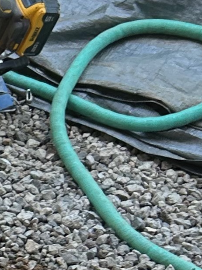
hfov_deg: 7.8
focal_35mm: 170
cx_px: -365
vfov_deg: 11.1
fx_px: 1324
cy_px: 417
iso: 40
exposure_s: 1/178
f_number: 1.5
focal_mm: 5.7
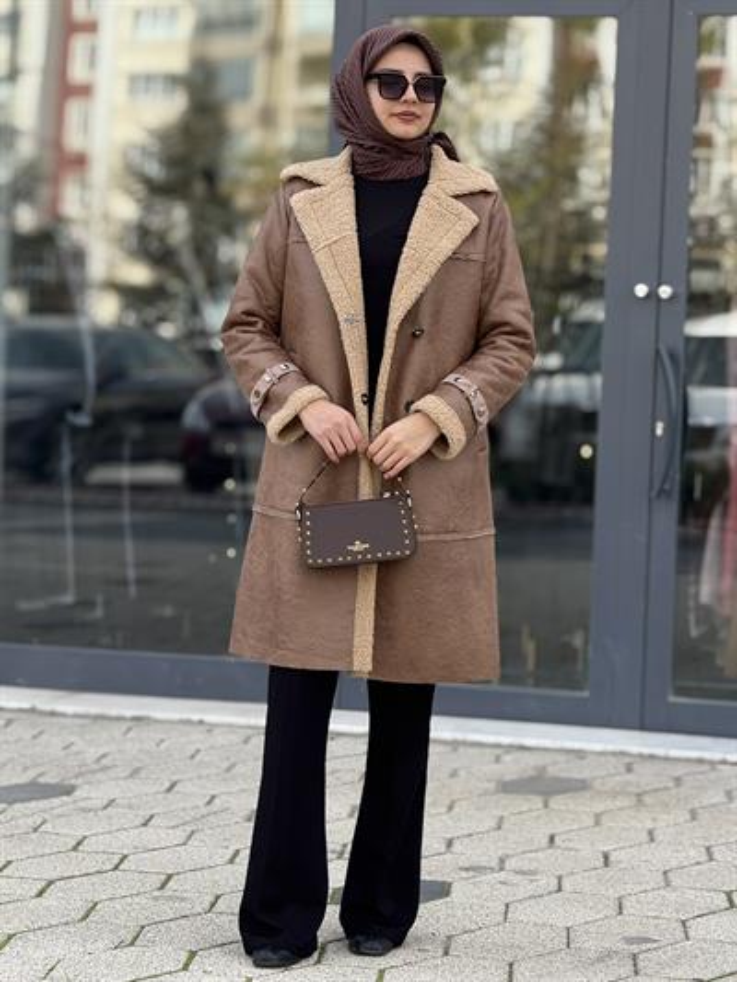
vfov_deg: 16.4
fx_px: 3405
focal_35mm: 120
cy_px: 491
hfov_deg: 12.4
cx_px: 368
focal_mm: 15.66
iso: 50
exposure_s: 1/404
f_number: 2.8
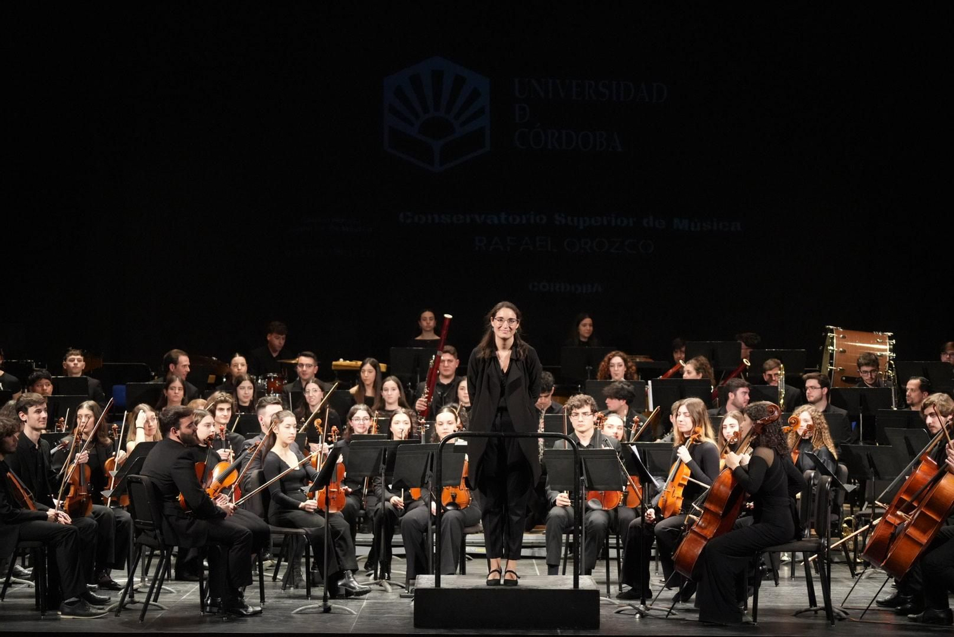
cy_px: 318
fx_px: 2890
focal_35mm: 109
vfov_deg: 12.6
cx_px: 477
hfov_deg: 18.7
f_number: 4
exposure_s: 1/320
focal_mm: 109
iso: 6400
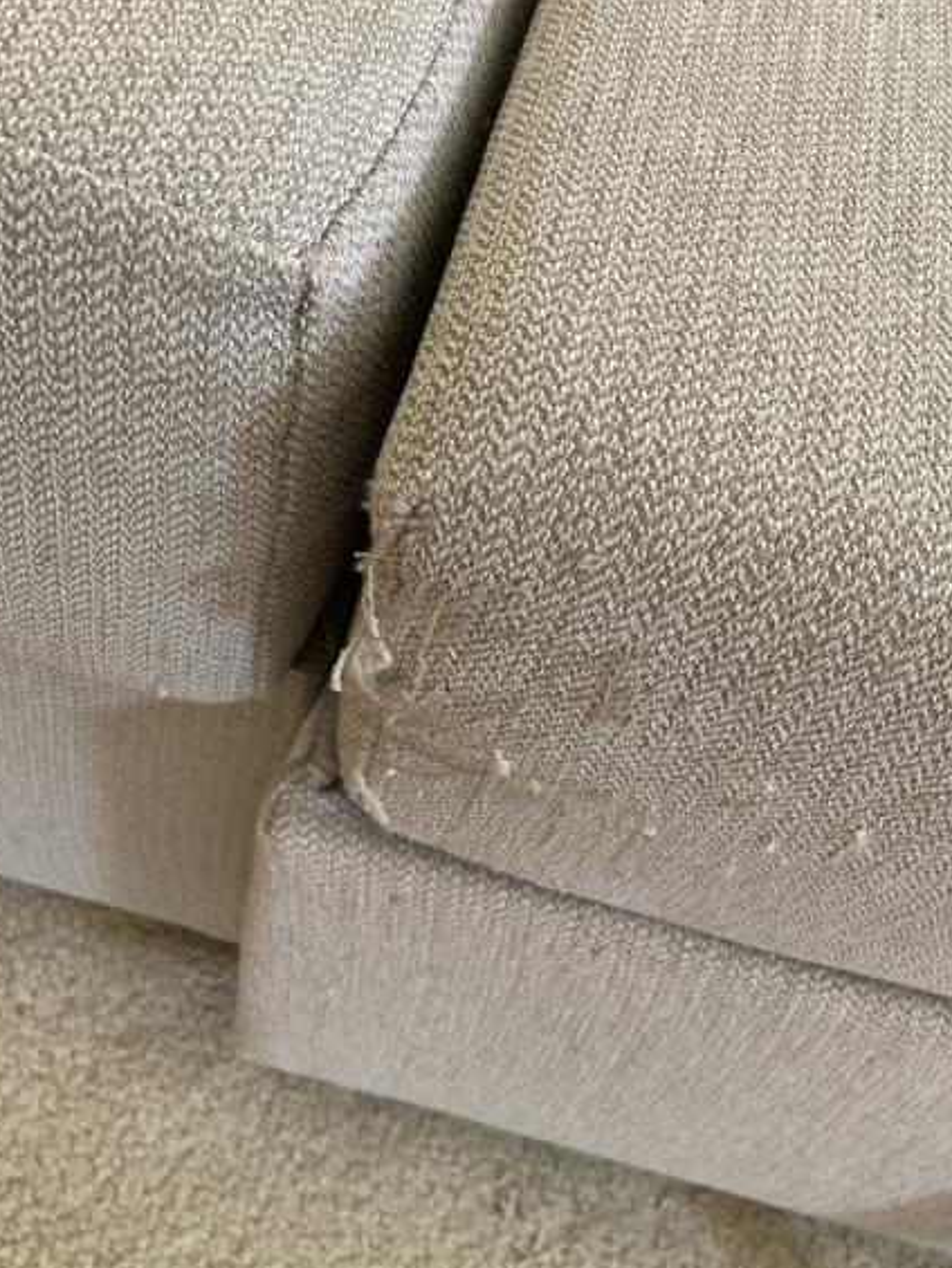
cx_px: 492
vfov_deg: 55.3
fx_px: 1210
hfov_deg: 43.0
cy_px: 631
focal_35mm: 33
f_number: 1.8
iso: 250
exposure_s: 1/60
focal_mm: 3.99
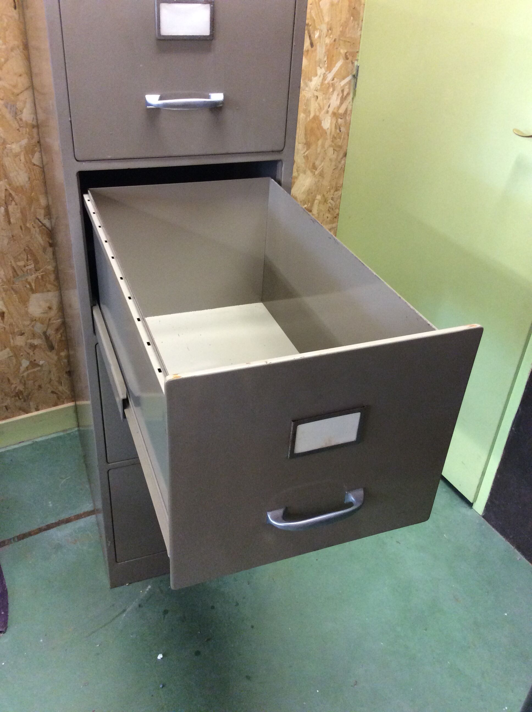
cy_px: 356
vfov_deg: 56.9
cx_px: 266
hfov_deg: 44.1
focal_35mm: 32
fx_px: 657
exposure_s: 1/25
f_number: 2.4
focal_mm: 3.3
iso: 160
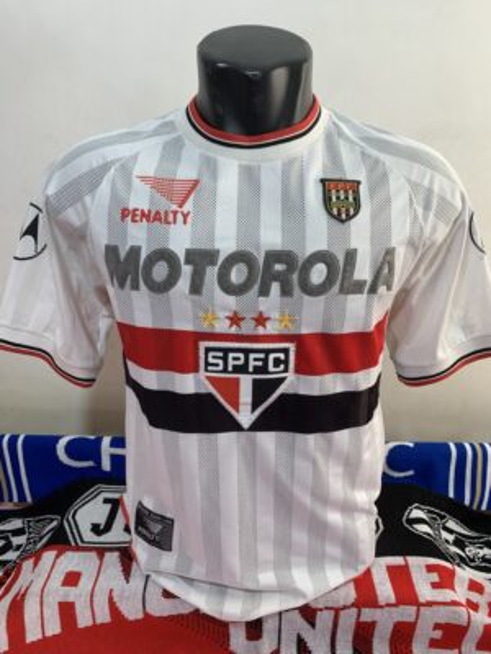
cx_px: 246
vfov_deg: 67.3
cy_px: 327
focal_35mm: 26
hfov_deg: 53.1
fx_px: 492
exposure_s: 1/120
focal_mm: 4.25
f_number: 1.8
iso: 64
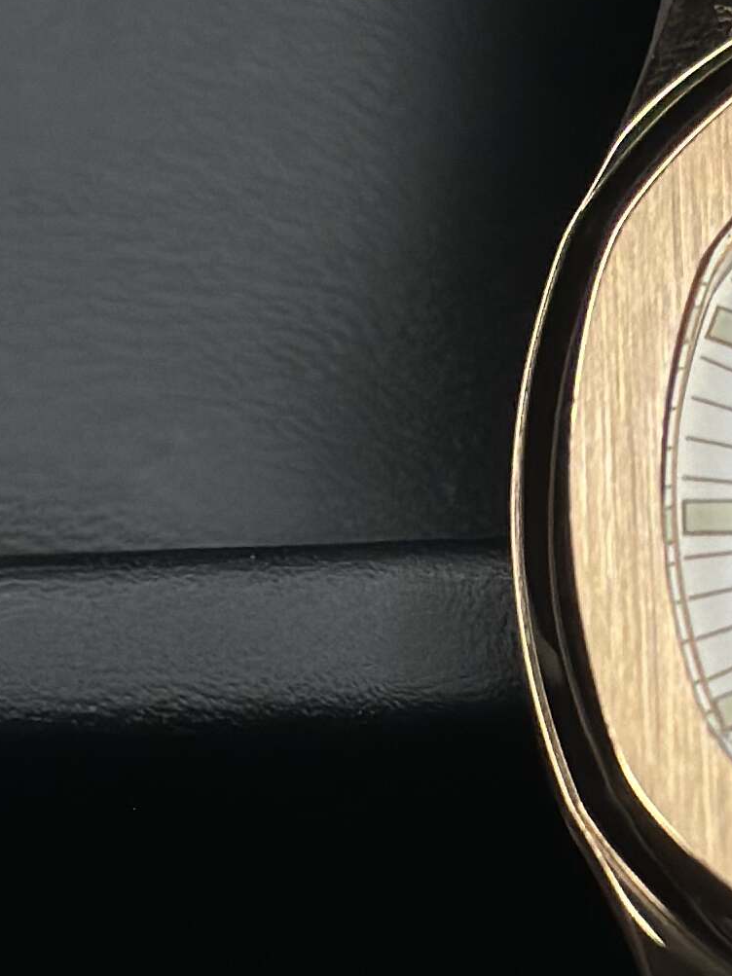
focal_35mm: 193
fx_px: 5443
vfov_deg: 10.2
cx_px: 1076
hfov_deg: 7.6
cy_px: 656
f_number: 1.78
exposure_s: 1/619
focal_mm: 6.86
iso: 80
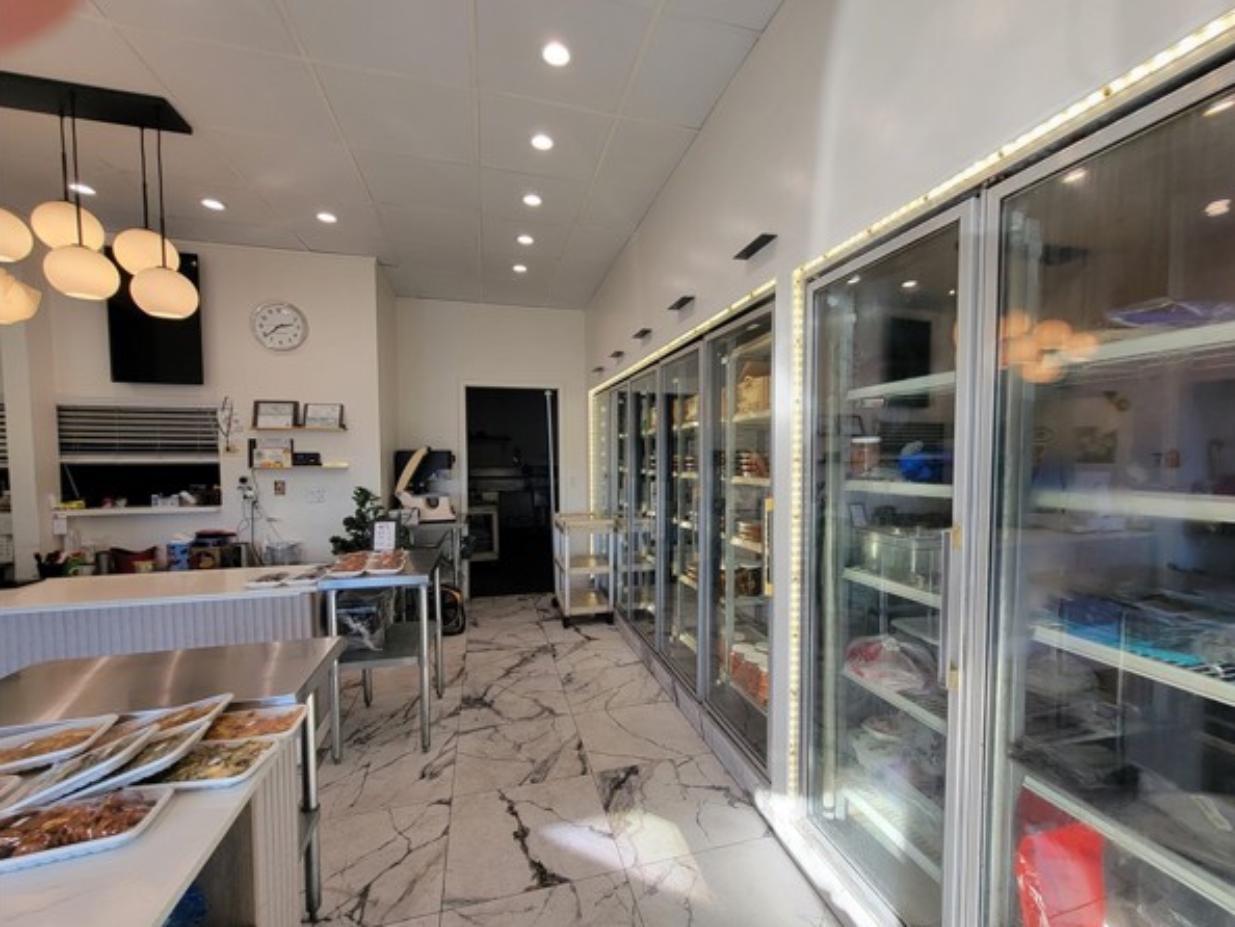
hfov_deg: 101.9
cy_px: 484
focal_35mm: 14
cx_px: 661
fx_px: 500
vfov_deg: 85.7
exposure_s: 1/120
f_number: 2.2
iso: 64
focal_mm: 2.2
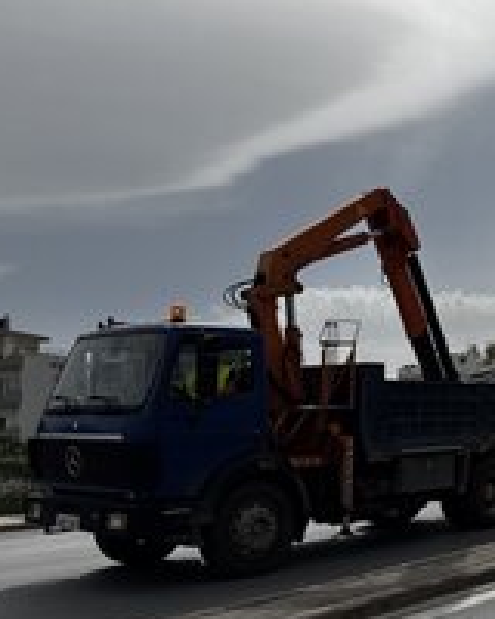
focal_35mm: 44
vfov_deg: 42.0
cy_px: 323
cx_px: 562
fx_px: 806
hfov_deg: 30.2
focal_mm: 6.76
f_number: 1.78
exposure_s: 1/12346
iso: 64
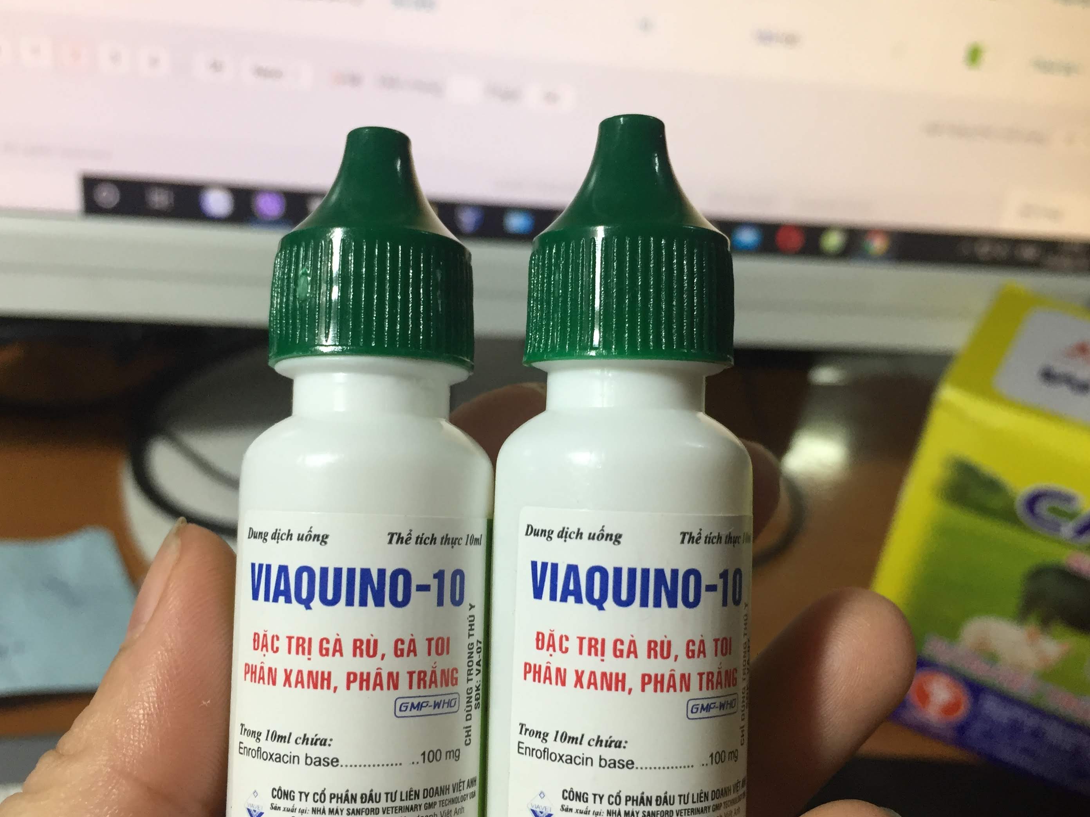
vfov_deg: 41.7
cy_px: 464
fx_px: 1071
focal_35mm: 34
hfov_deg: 54.0
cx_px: 551
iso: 50
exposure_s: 1/33
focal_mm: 4.15
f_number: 2.2
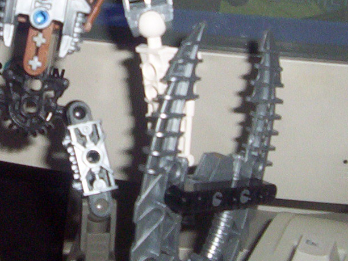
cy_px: 47
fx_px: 1046
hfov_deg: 18.6
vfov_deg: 14.1
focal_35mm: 104
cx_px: 38
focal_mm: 5.26
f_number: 3.84
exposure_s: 1/60
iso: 140
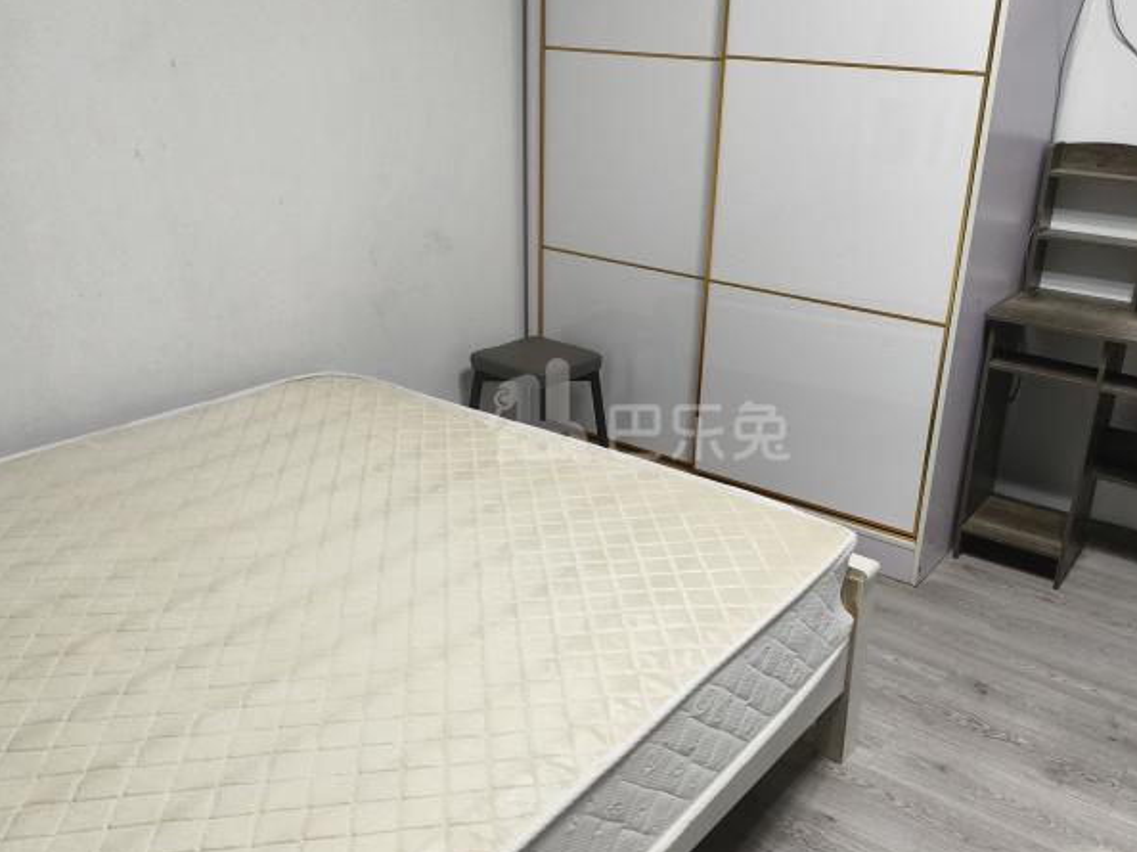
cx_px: 637
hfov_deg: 58.2
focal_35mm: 31
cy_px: 412
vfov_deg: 45.4
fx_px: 1018
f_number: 1.57
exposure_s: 1/50
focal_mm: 6.54
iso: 586
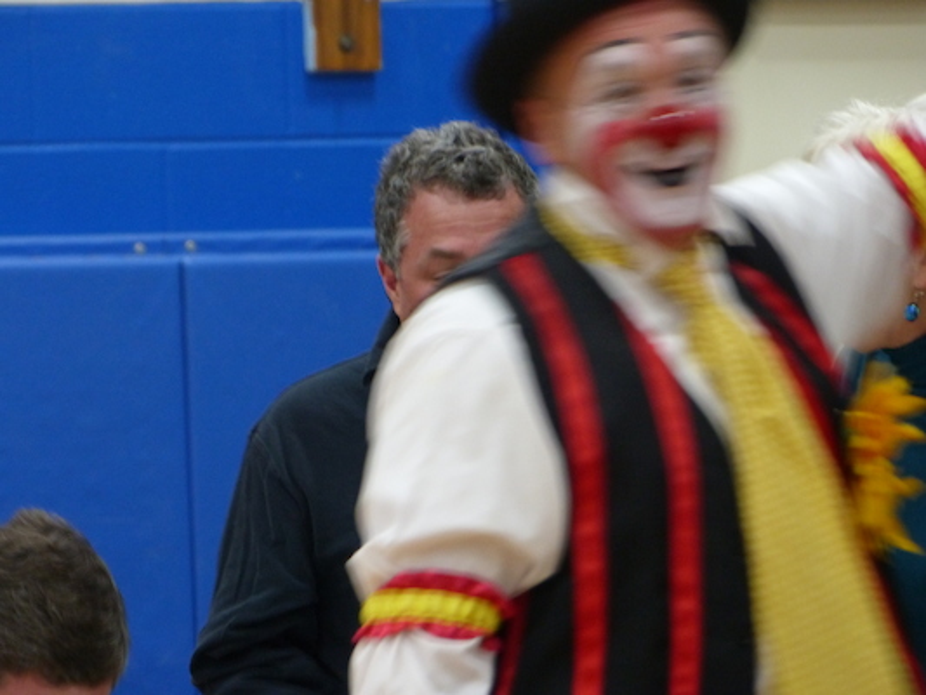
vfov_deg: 4.2
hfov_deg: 5.6
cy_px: 348
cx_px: 463
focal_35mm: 352
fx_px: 9418
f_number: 2.8
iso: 400
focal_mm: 63.4
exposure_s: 1/25
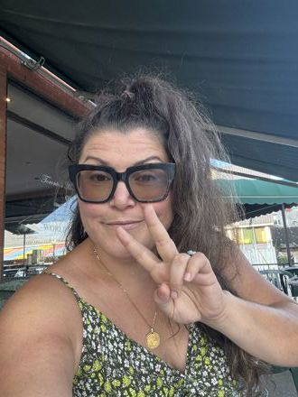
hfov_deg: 46.8
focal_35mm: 30
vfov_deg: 60.0
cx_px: 149
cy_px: 198
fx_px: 344
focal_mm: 2.69
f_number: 1.9
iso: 64
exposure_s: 1/121
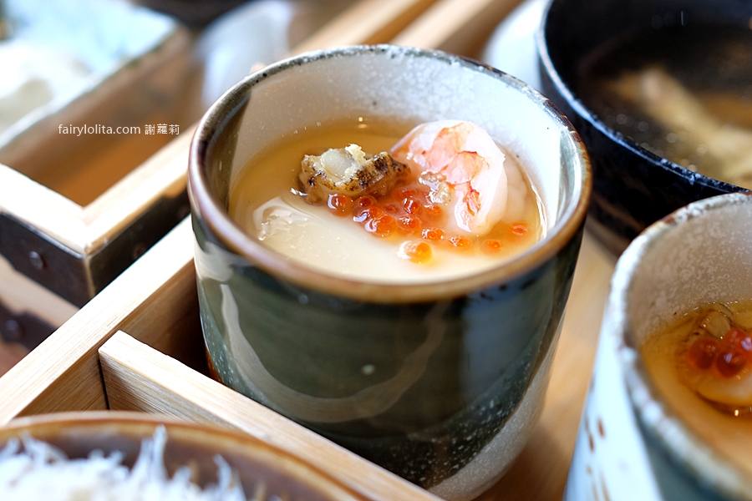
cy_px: 250
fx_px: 731
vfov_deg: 37.9
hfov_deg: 54.4
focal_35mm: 35
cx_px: 376
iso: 250
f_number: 2.5
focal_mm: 23
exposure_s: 1/85
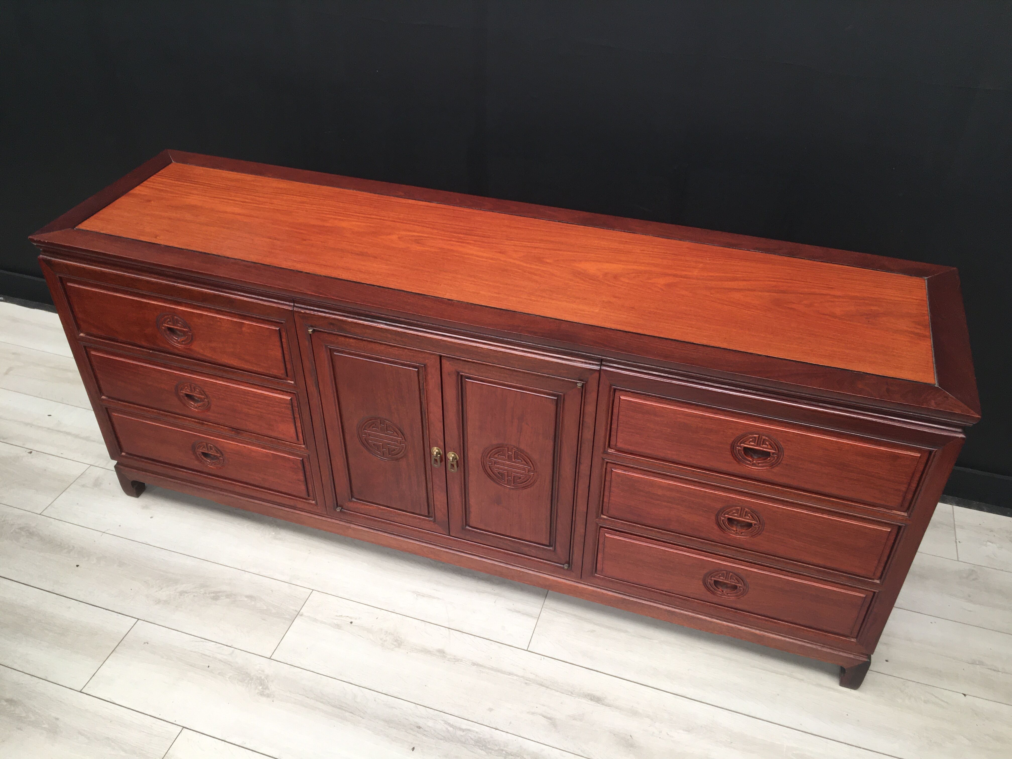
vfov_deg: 48.2
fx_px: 848
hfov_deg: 61.7
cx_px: 506
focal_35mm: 29
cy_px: 380
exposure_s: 1/100
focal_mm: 4.15
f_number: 2.2
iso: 40
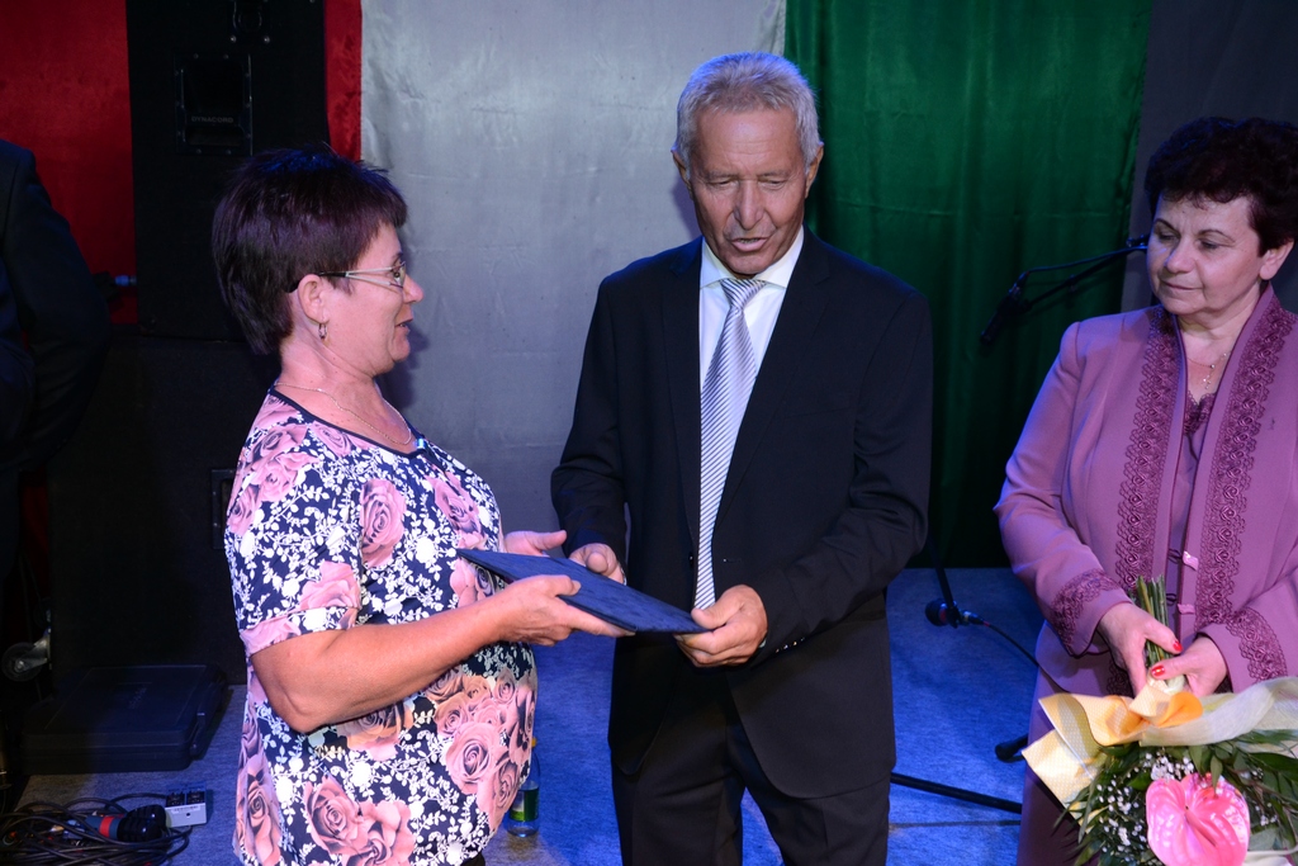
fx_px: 1623
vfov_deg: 29.9
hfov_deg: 43.6
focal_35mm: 45
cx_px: 649
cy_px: 433
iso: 800
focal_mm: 30
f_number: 5.6
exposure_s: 1/160
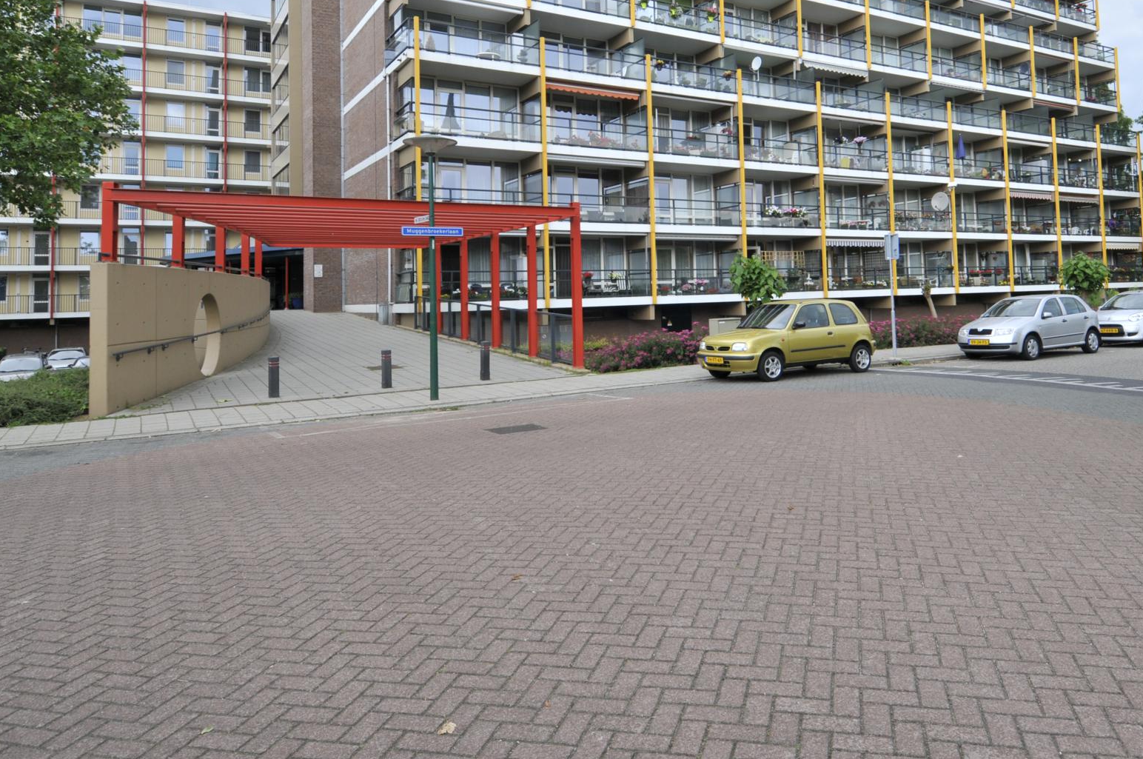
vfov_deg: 49.9
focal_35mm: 25
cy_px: 233
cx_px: 684
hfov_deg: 70.9
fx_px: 793
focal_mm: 12
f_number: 9
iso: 200
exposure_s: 1/100
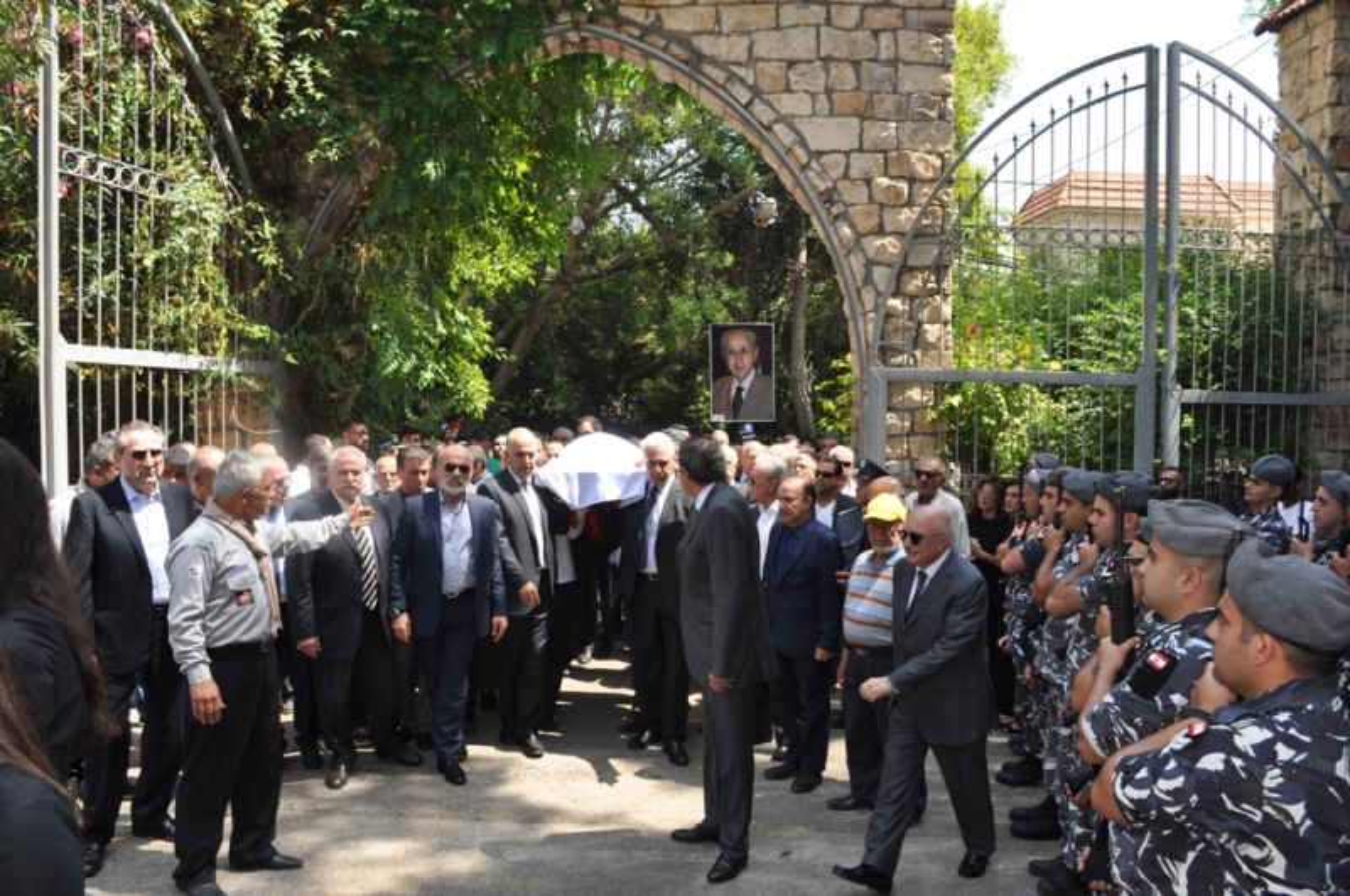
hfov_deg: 67.5
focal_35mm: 27
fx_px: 1011
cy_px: 448
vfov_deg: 47.8
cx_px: 675
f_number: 7.1
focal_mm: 18
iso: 200
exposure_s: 1/200
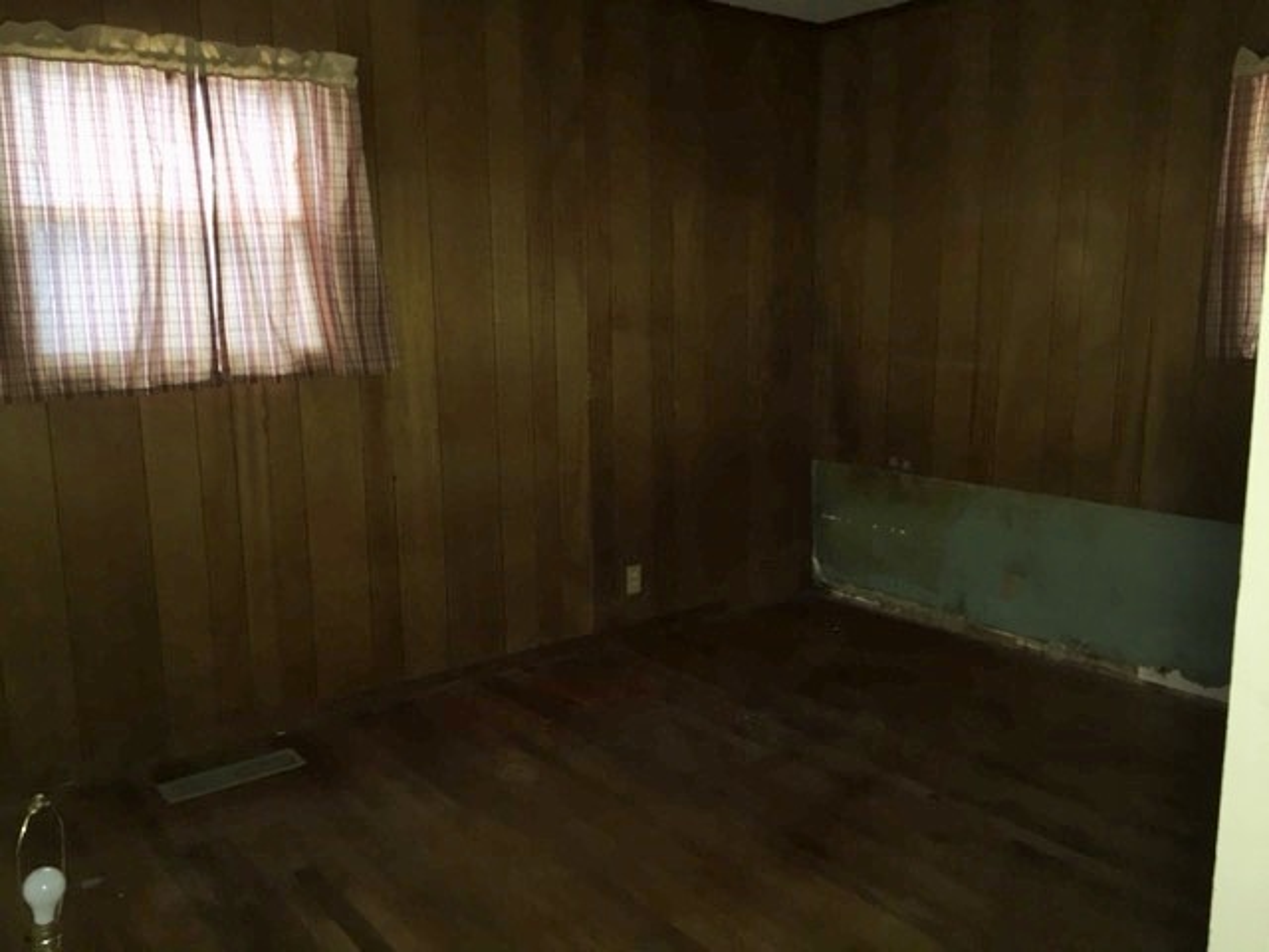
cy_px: 476
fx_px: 1063
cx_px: 634
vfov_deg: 48.2
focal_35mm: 29
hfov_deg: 61.7
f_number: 2.2
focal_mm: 4.15
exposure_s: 1/16
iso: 100
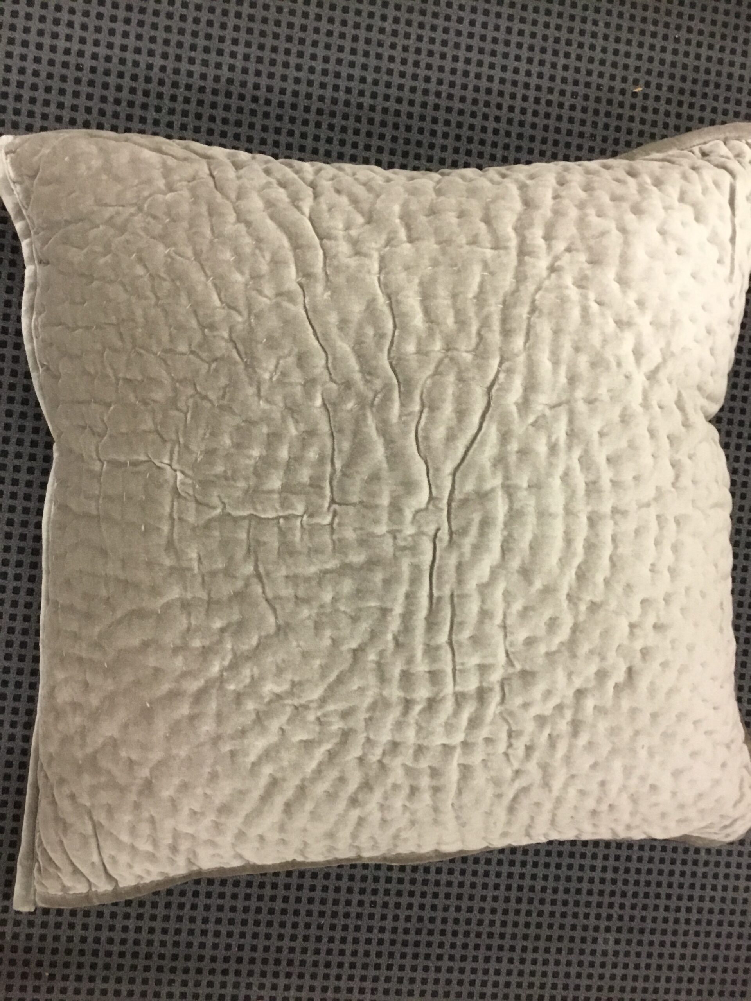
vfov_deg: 58.4
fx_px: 897
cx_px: 376
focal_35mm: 31
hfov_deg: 45.4
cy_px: 500
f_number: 2.4
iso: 250
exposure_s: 1/33
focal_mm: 3.3
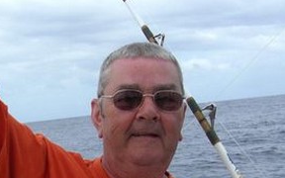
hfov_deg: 22.9
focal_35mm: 88
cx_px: 23
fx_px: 684
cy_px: 229
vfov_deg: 14.3
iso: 80
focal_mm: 7.9
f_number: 4
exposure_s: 1/500
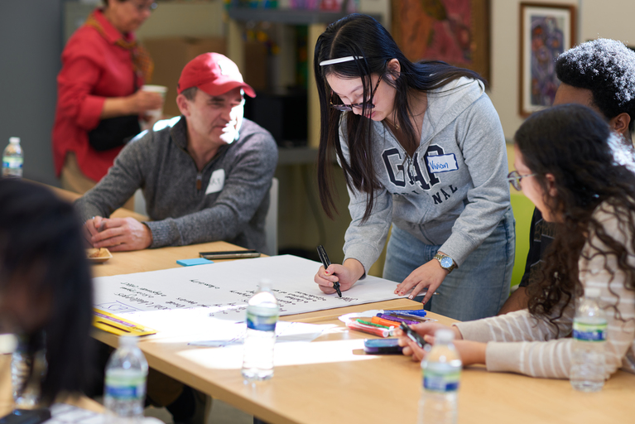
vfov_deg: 32.6
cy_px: 195
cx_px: 334
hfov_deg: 47.4
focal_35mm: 41
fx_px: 723
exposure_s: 1/250
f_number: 2
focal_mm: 35
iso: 200
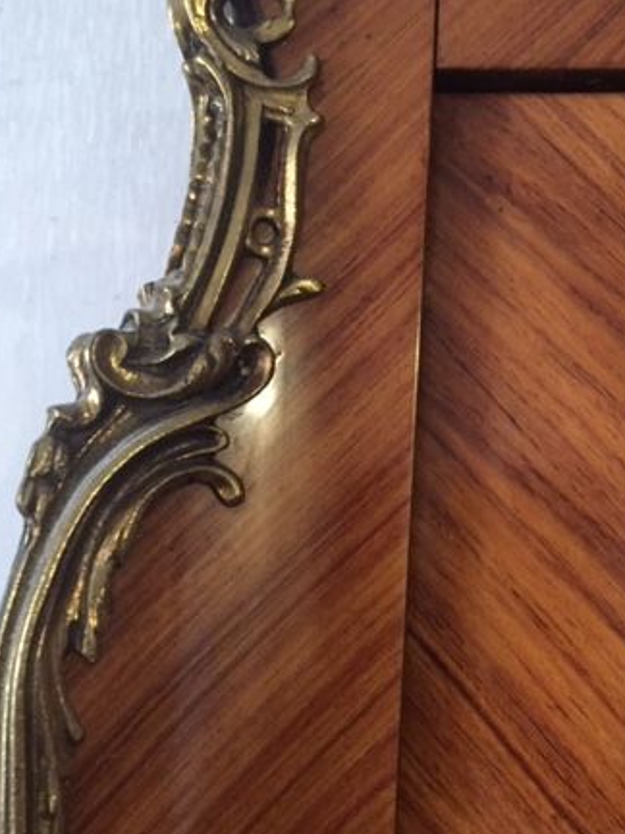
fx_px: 1035
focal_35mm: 43
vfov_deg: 43.8
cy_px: 369
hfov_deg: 33.4
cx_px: 405
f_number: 2.2
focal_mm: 4.15
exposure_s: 1/17
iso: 320
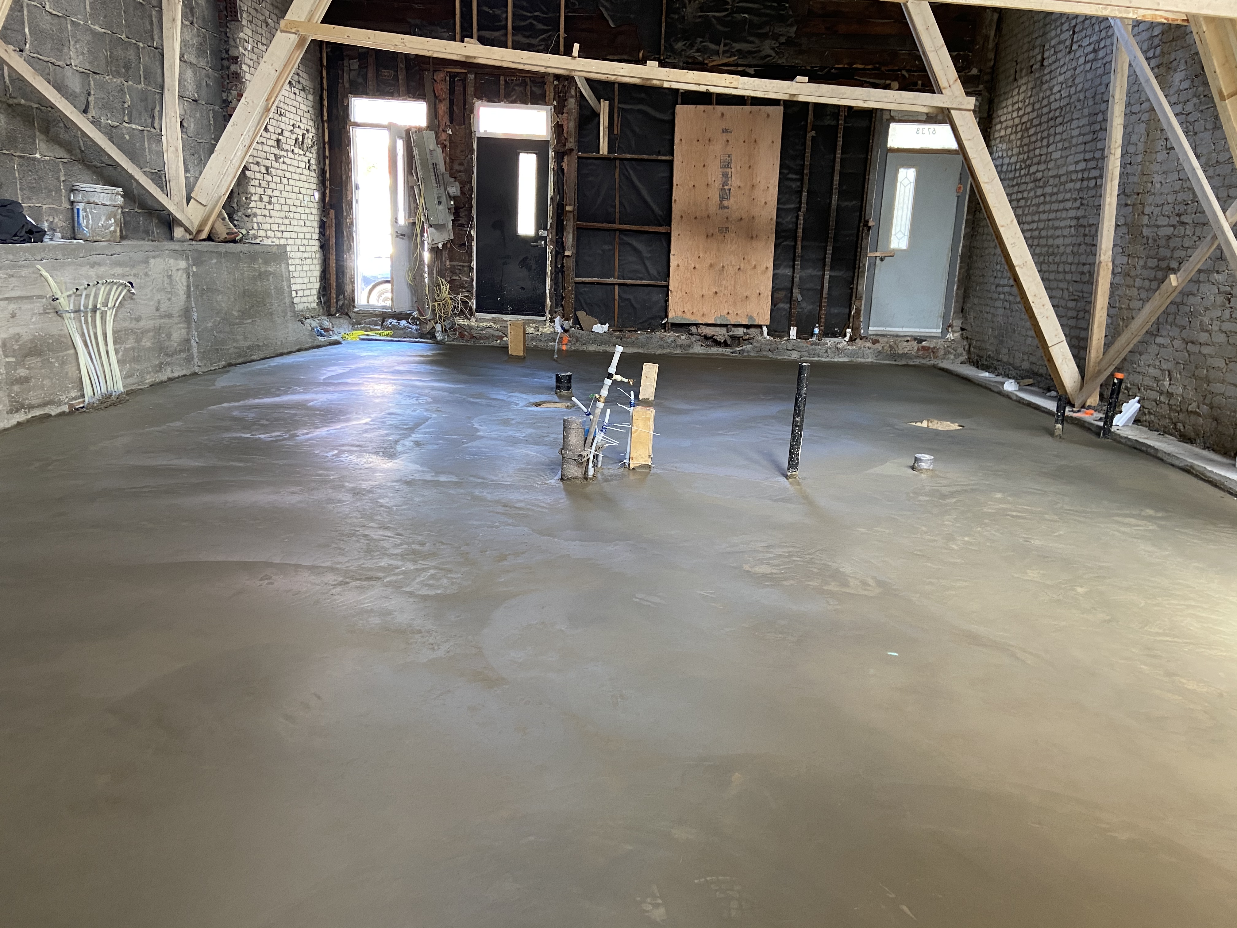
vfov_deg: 53.1
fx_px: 929
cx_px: 618
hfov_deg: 67.3
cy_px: 464
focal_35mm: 26
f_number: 1.8
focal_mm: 4.25
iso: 160
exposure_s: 1/60
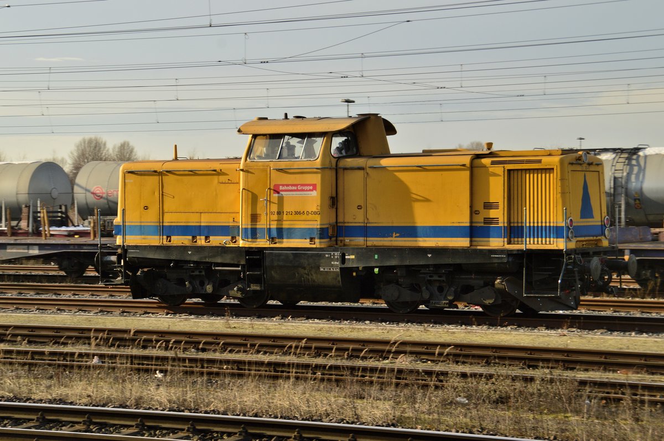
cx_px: 332
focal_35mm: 90
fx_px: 1658
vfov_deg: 15.2
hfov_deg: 22.6
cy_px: 220
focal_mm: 60
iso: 200
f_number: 8
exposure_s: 1/320
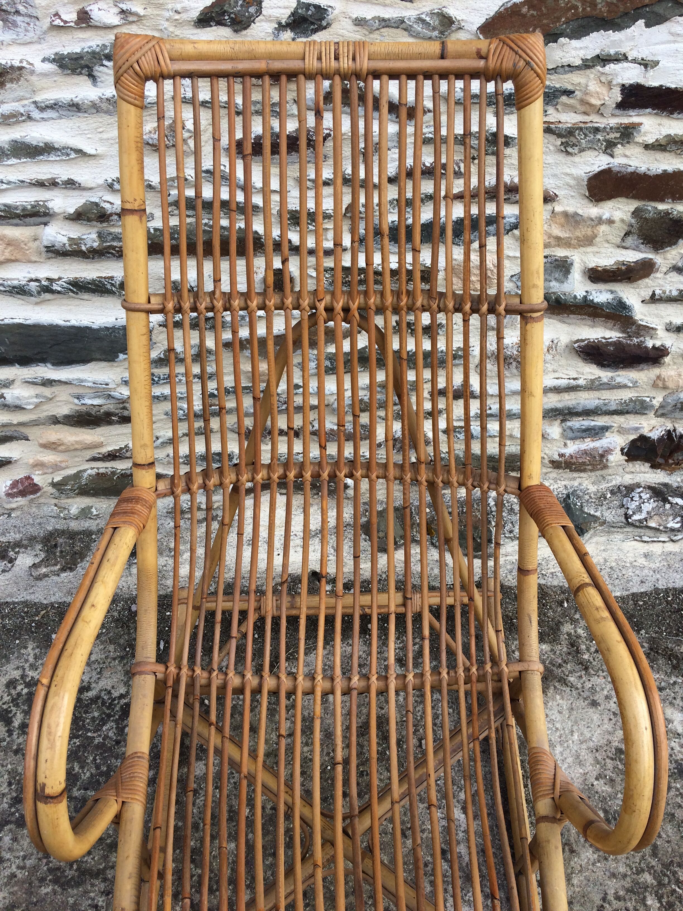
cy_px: 456
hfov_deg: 48.2
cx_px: 342
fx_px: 763
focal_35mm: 29
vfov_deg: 61.7
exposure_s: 1/622
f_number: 2.2
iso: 32
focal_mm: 4.15
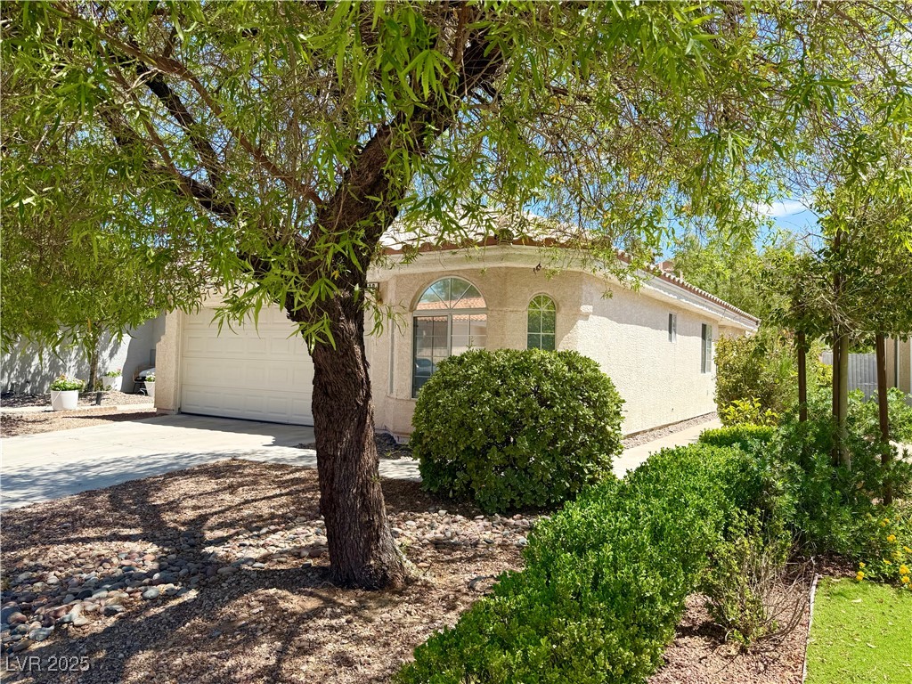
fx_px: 632
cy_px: 342
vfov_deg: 56.8
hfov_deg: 71.6
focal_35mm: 24
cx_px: 456
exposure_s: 1/2169
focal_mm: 6.76
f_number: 1.78
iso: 80
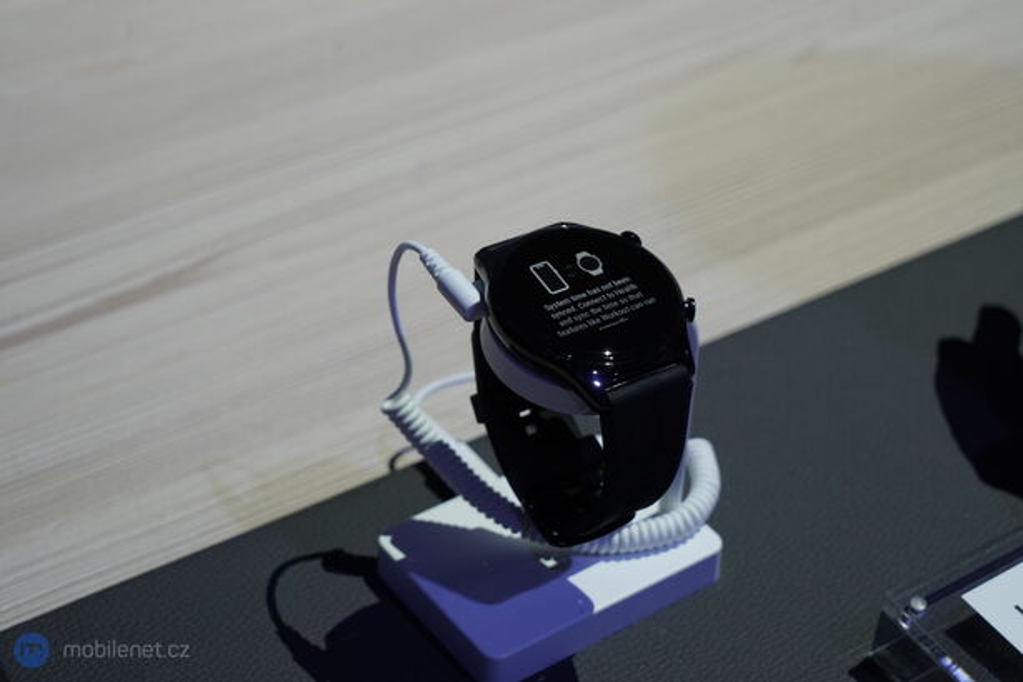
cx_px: 512
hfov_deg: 28.9
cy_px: 341
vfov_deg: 19.4
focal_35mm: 70
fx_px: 1989
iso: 2000
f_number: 8
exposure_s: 1/160
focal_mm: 70
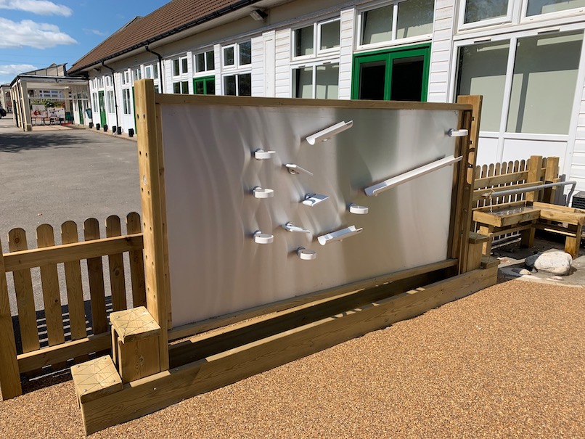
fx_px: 440
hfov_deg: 67.3
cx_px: 292
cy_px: 220
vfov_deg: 53.1
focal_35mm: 26
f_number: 1.8
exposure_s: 1/2611
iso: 25
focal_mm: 4.25
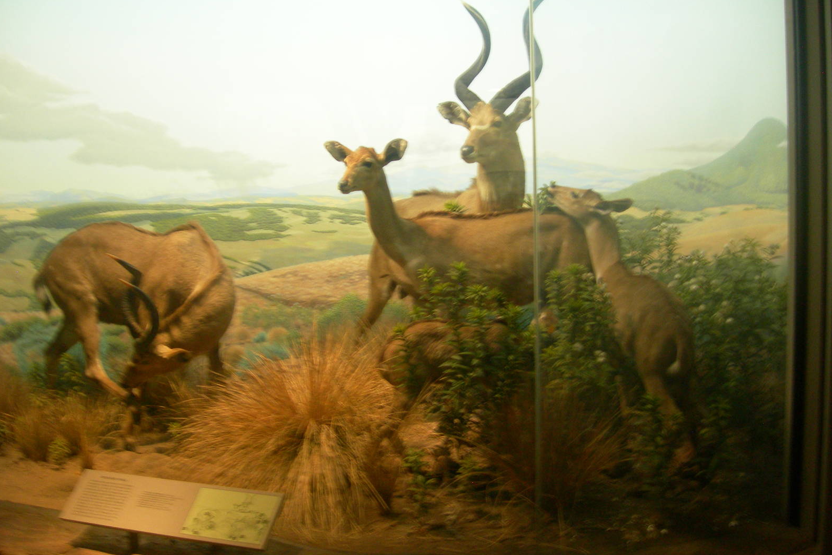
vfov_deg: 33.4
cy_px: 280
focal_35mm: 40
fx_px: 924
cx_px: 418
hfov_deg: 48.5
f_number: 2.8
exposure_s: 1/4
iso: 192
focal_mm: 7.8
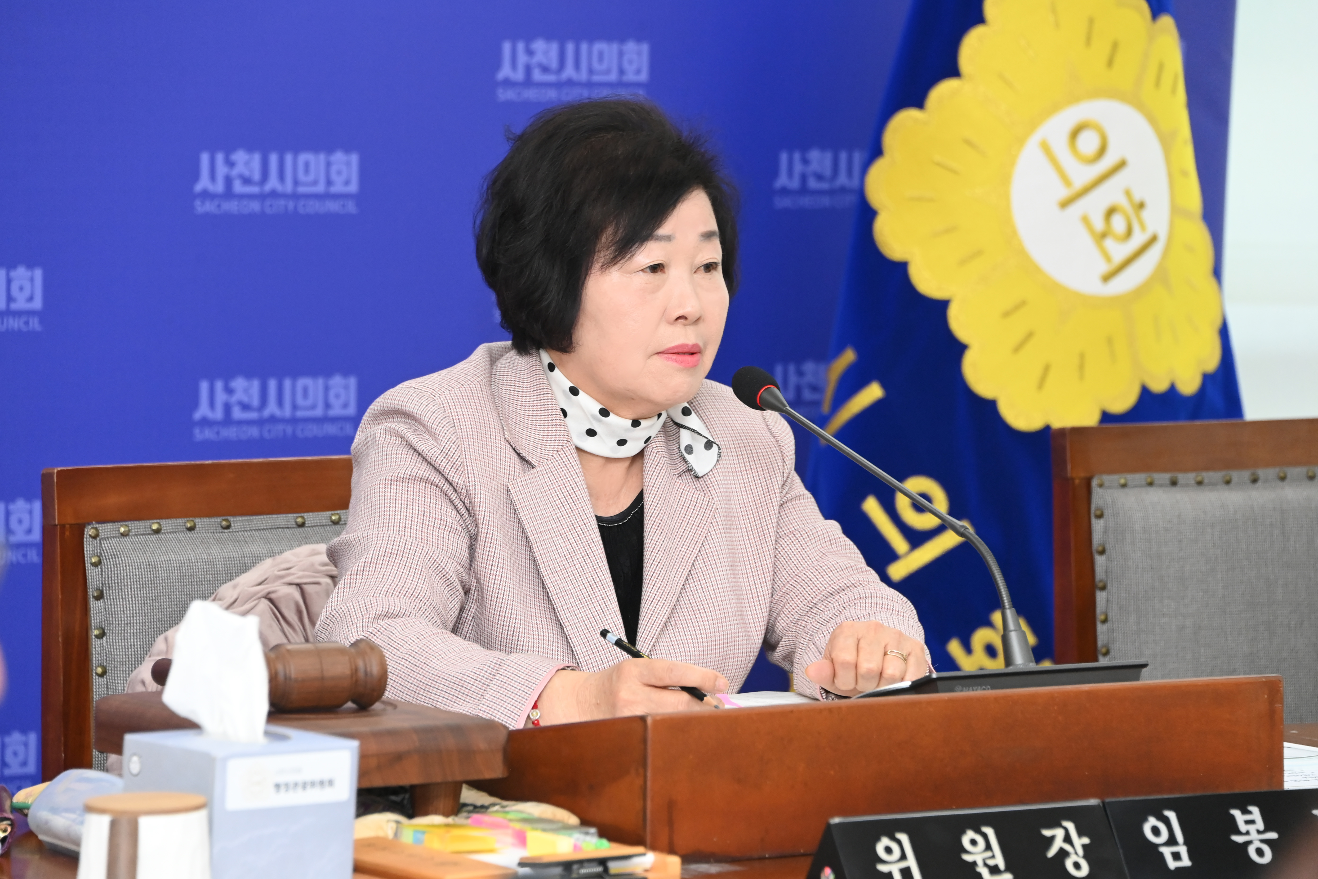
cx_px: 659
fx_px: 6589
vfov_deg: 7.6
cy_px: 440
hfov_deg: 11.4
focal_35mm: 180
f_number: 6.3
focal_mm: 180
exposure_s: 1/250
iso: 3200
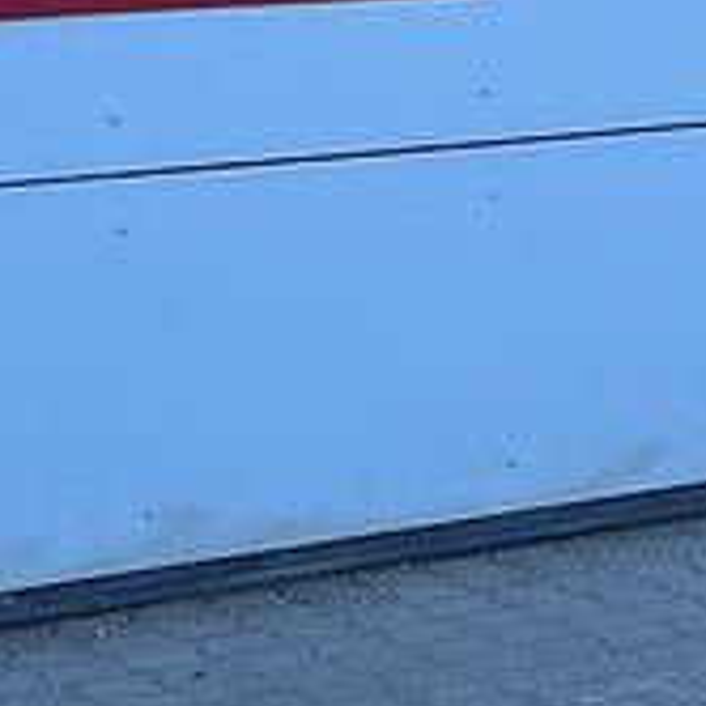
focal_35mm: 177
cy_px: 536
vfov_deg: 9.9
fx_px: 4084
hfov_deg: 8.6
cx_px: 1965
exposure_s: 1/749
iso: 32
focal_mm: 4.2
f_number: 1.6
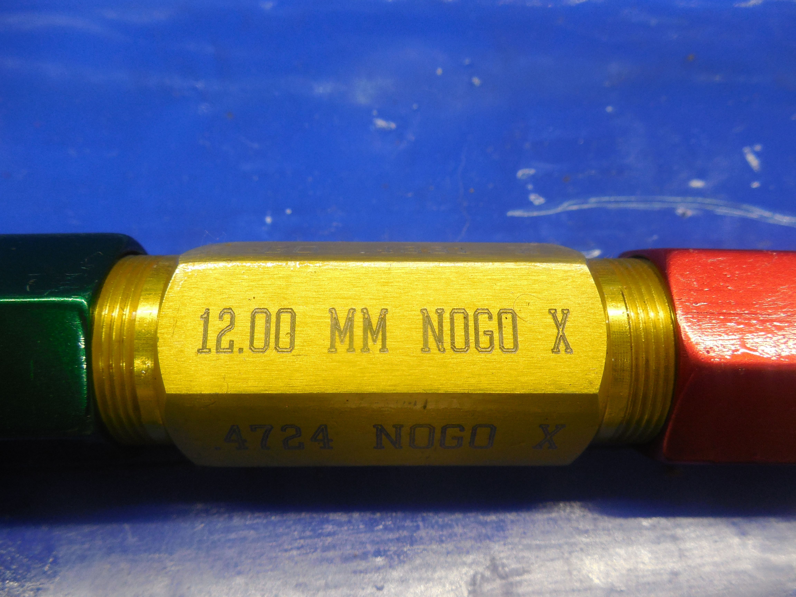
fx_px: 575
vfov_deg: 54.9
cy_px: 298
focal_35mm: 25
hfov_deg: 69.4
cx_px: 398
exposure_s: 1/250
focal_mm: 4.5
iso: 280
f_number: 3.3
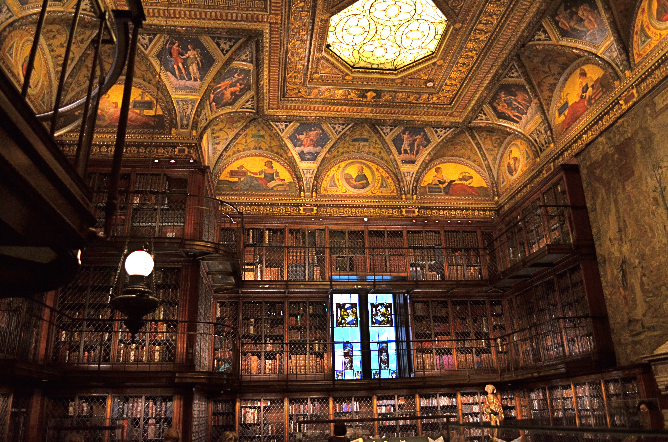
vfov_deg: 47.7
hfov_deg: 67.5
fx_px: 500
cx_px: 334
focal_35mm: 27
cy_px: 221
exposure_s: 1/40
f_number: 3.5
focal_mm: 18
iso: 1000
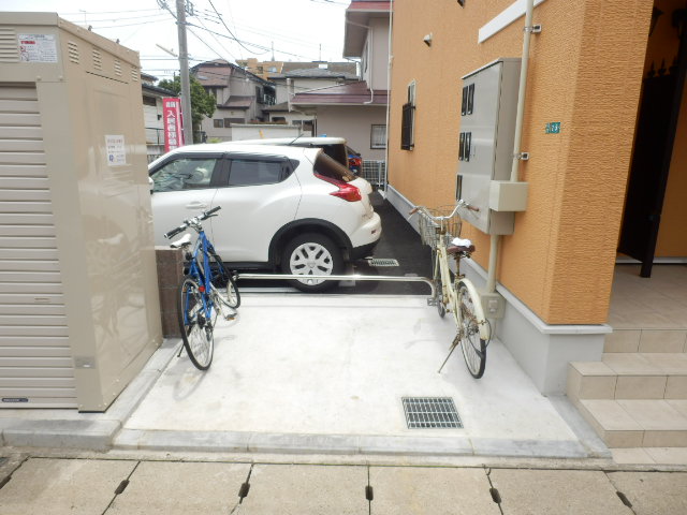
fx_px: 476
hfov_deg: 71.6
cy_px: 258
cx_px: 344
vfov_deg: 56.8
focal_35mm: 24
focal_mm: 4.2
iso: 80
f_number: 3
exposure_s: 1/800
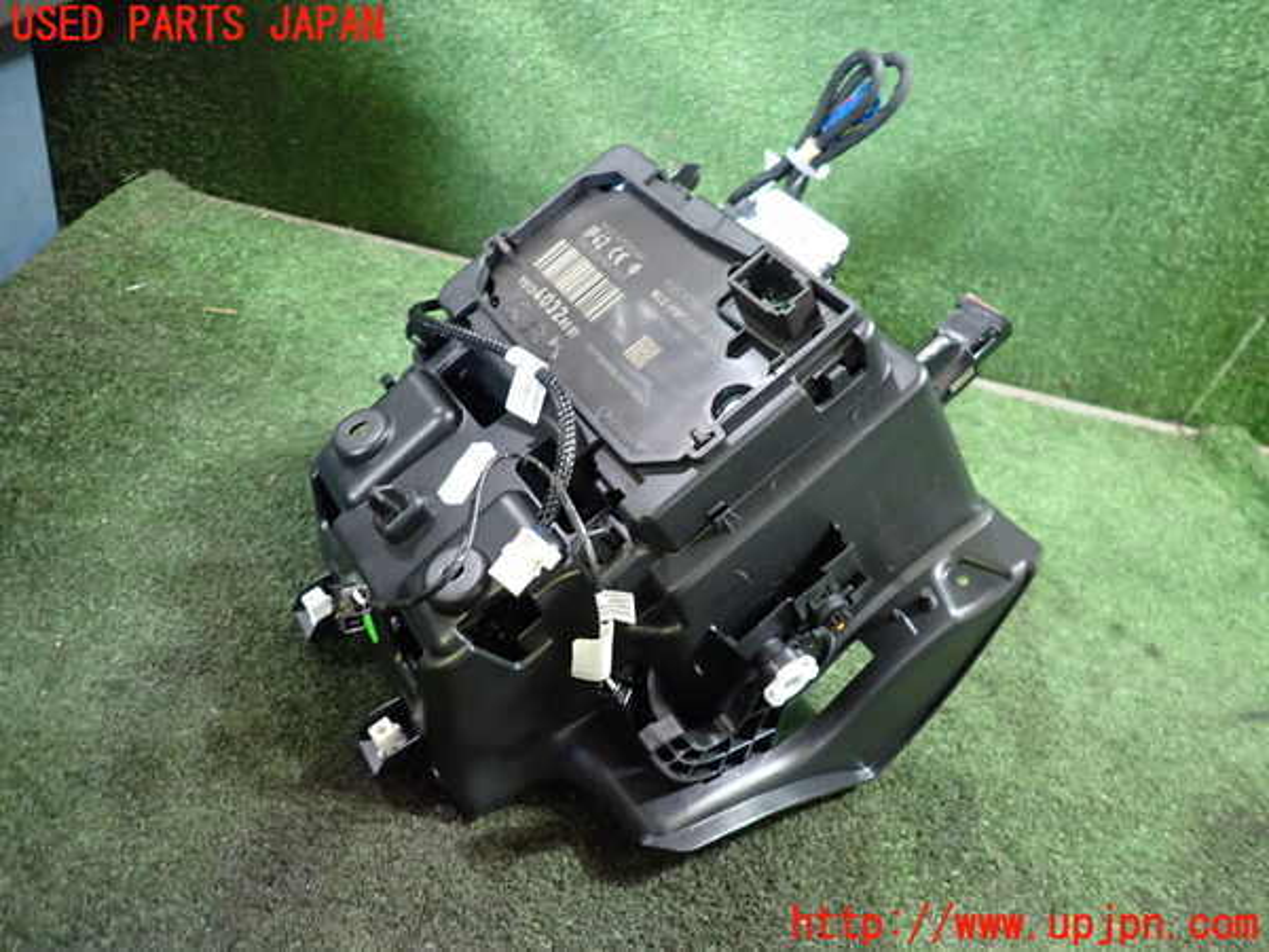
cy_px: 476
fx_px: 916
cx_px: 634
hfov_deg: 69.4
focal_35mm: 25
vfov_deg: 54.9
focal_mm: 4.5
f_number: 2
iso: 500
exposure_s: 1/30
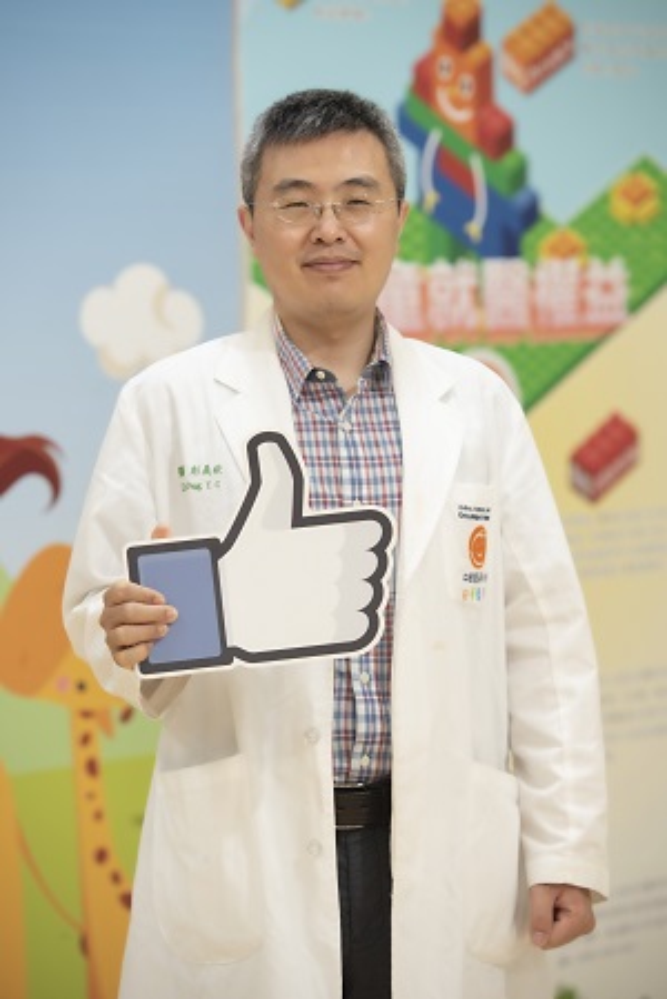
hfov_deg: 11.0
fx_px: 3468
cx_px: 334
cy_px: 500
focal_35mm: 125
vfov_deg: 16.4
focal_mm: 125
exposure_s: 1/125
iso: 800
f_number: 4
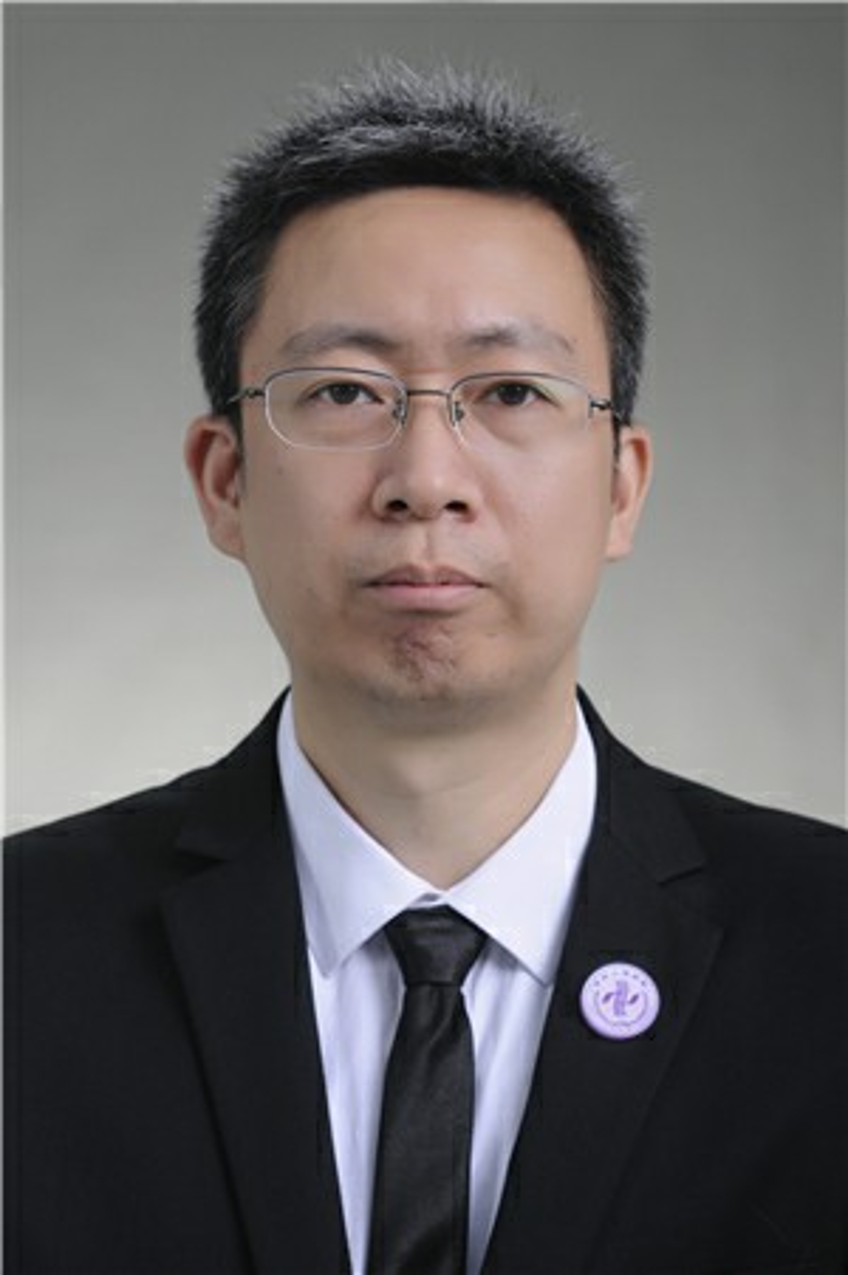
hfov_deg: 10.7
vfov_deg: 16.1
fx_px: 4512
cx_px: 424
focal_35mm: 128
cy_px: 638
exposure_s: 1/125
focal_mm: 85
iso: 160
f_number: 5.6
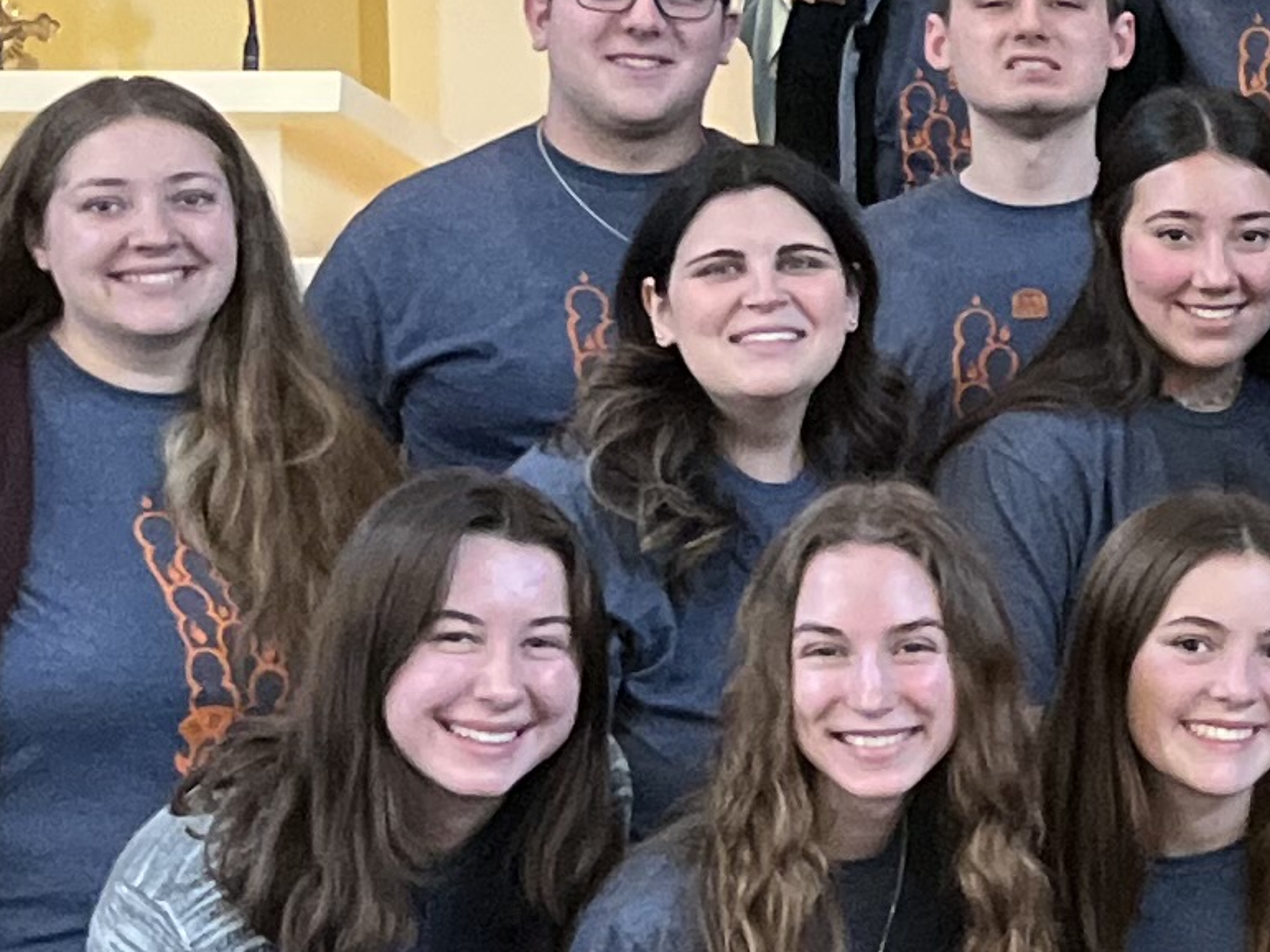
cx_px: 2173
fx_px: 4989
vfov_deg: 10.9
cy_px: 468
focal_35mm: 136
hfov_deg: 13.3
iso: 500
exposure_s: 1/40
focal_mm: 5.1
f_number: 1.6
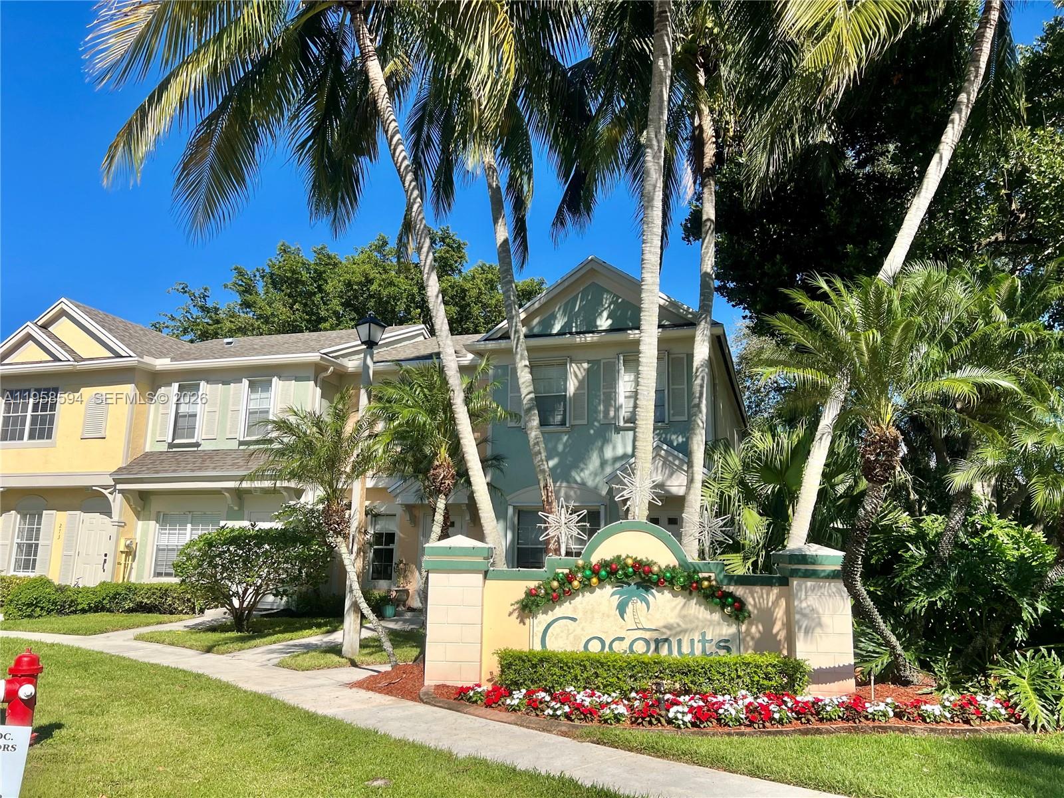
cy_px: 399
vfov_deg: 53.1
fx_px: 799
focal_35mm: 26
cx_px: 532
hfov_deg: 67.3
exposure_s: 1/3571
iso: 50
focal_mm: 5.7
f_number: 1.5
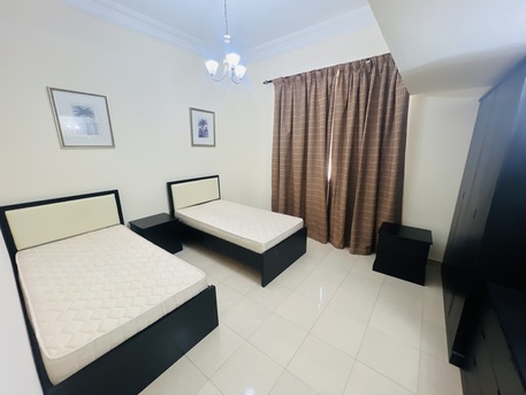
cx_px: 263
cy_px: 198
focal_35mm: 13
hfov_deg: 106.2
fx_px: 198
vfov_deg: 89.9
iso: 320
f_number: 1.8
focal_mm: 1.57
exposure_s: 1/50
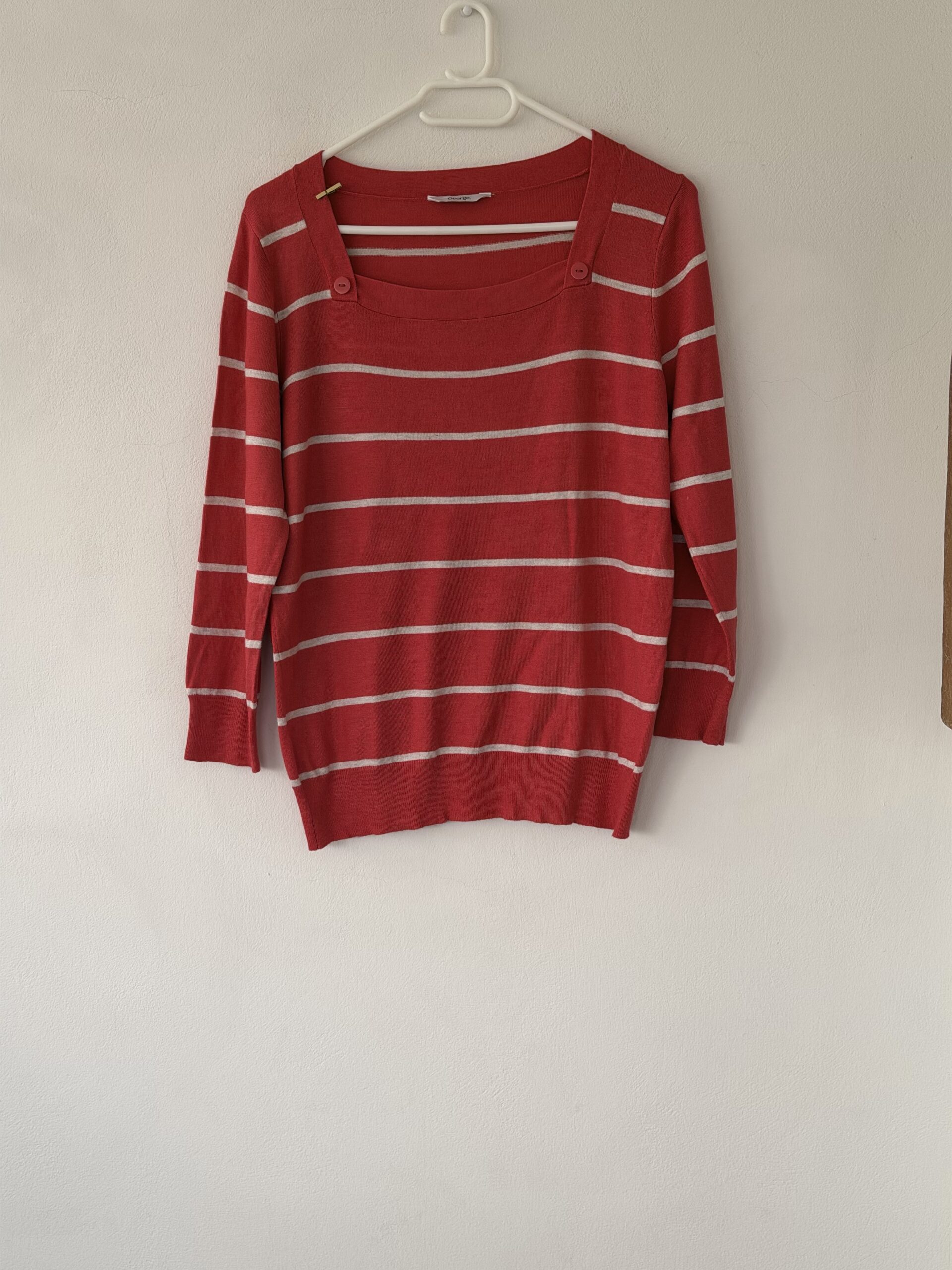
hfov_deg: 30.3
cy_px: 635
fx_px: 1760
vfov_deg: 39.7
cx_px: 476
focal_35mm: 48
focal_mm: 6.76
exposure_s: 1/118
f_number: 1.78
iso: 100
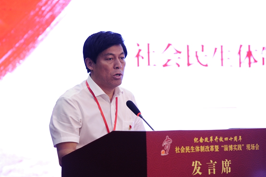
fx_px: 1182
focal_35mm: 160
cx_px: 133
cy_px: 88
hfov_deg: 12.8
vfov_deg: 8.6
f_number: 3.5
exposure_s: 1/100
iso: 2500
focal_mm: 160
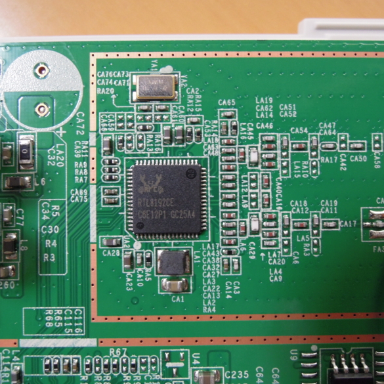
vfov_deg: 55.6
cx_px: 196
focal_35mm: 29
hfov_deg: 55.6
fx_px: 364
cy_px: 194
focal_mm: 4.3
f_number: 2.8
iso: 400
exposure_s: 1/20
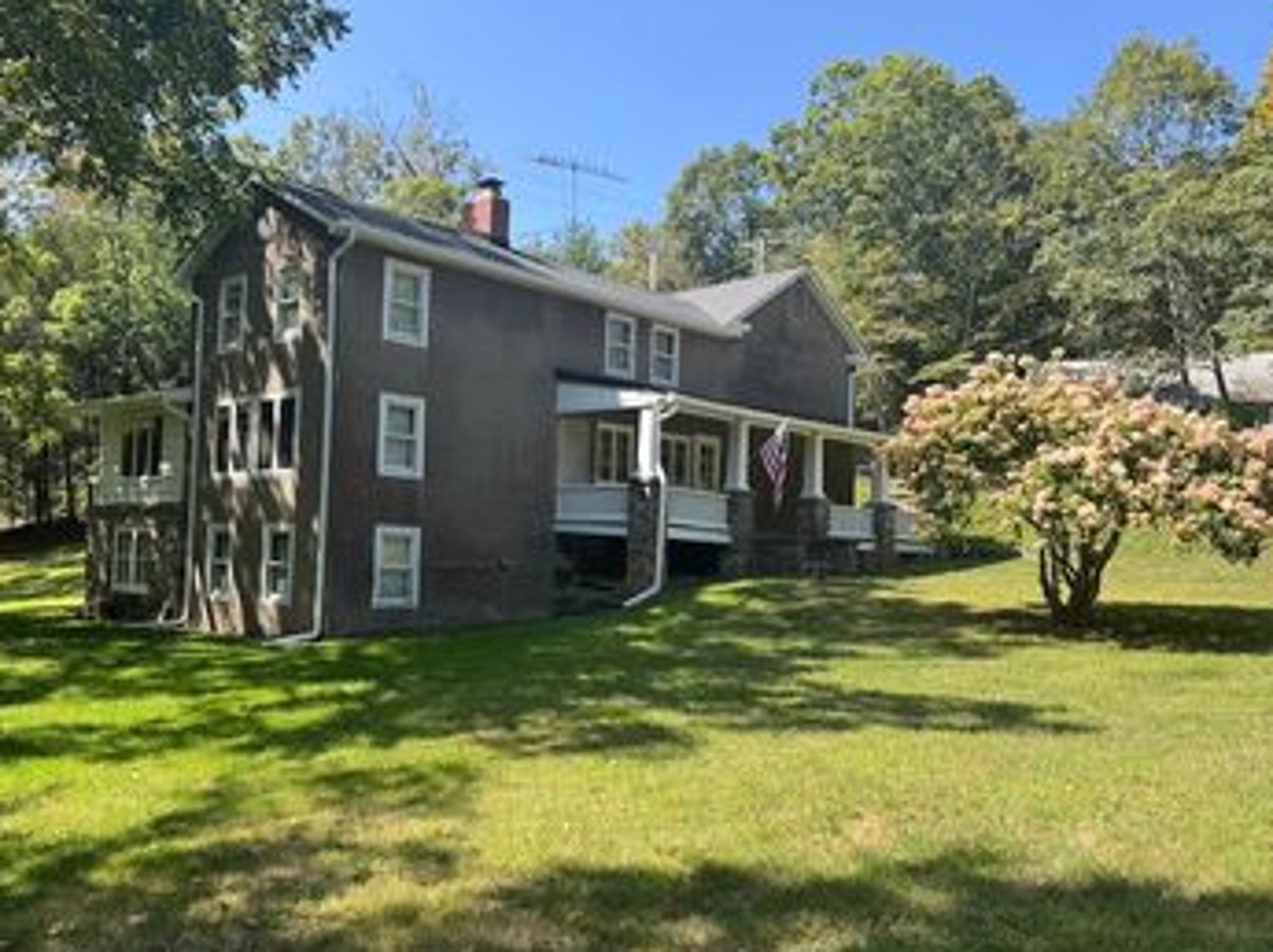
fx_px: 1102
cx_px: 529
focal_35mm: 30
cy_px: 504
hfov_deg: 59.7
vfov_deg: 46.7
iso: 80
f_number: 1.78
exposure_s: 1/1215
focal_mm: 6.76
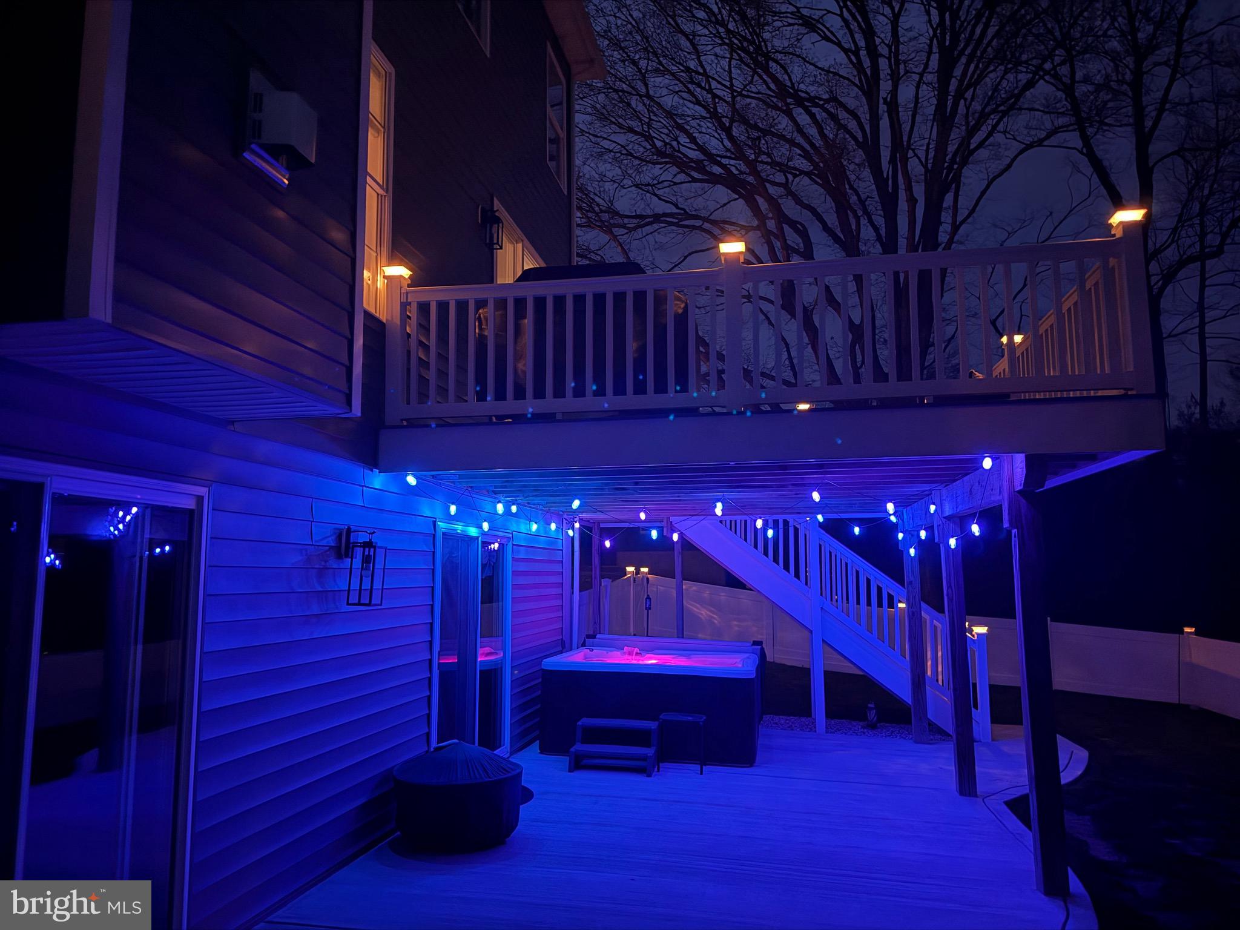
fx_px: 860
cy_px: 465
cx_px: 620
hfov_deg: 71.6
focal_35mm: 24
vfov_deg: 56.8
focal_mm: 6.76
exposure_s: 1/9
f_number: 1.78
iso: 2000
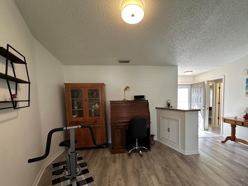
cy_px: 107
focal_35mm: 17
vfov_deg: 74.2
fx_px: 122
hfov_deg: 90.7
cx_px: 137
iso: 160
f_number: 2.2
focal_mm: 2.22
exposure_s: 1/60
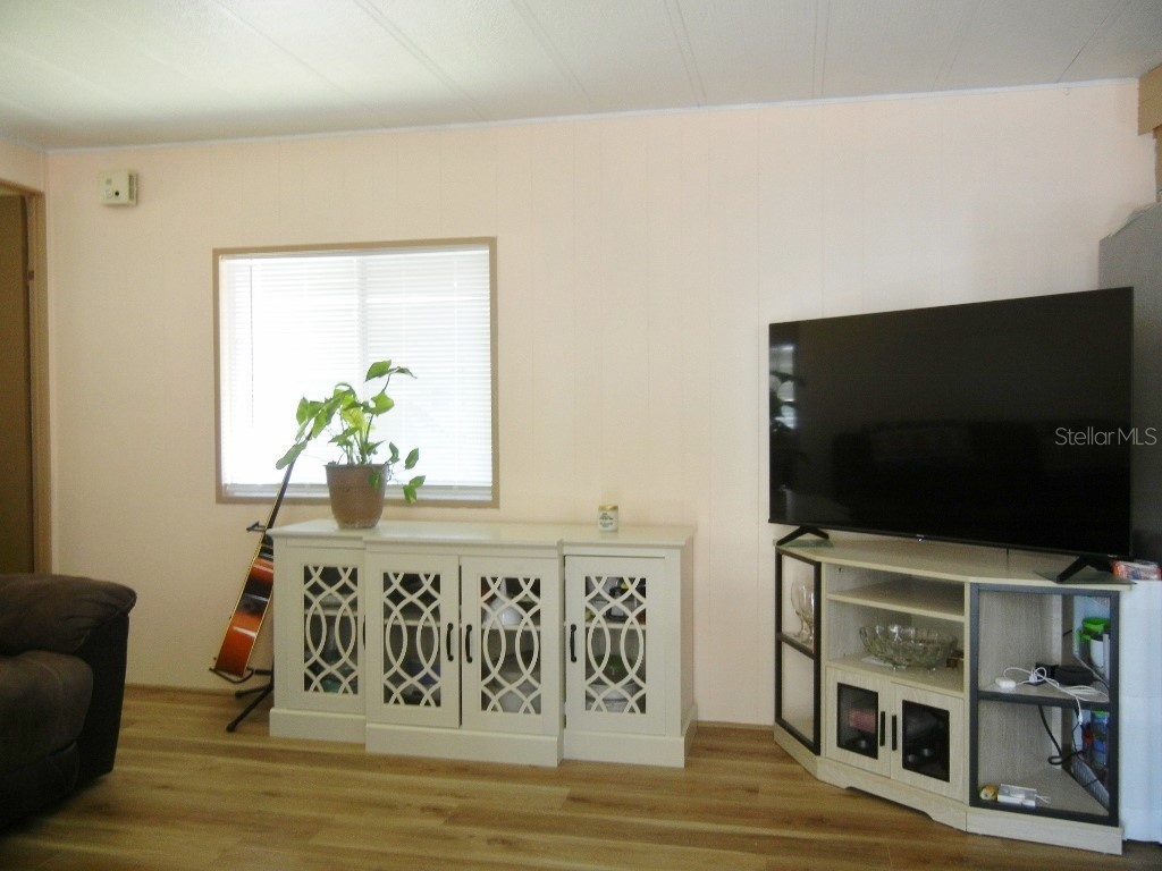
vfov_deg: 46.8
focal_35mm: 30
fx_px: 1007
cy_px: 436
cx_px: 581
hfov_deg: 60.0
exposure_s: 1/30
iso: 210
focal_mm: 5.4
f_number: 3.5
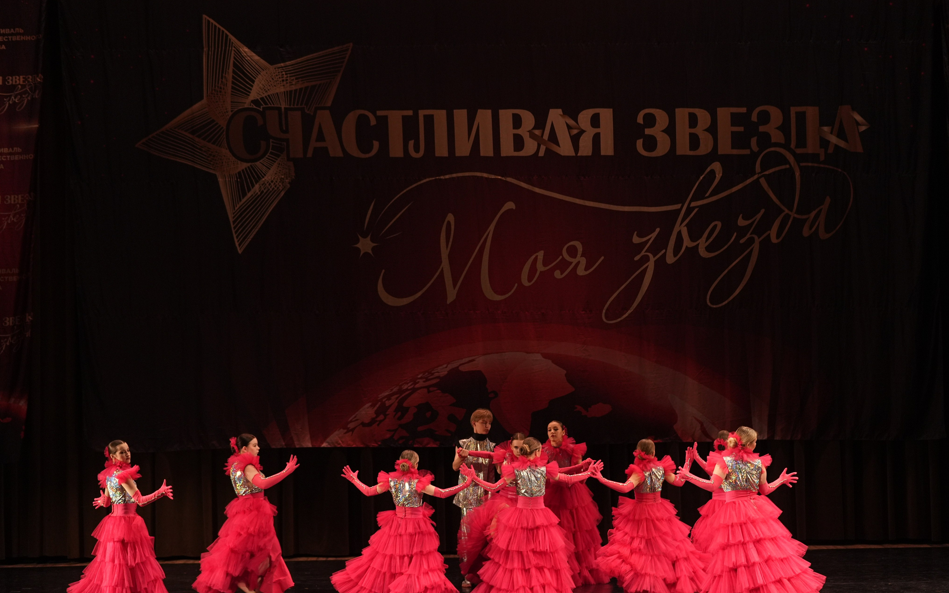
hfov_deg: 19.6
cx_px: 479
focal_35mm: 106
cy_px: 315
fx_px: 2742
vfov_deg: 12.4
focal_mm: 103
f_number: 2.8
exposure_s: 1/400
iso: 2000
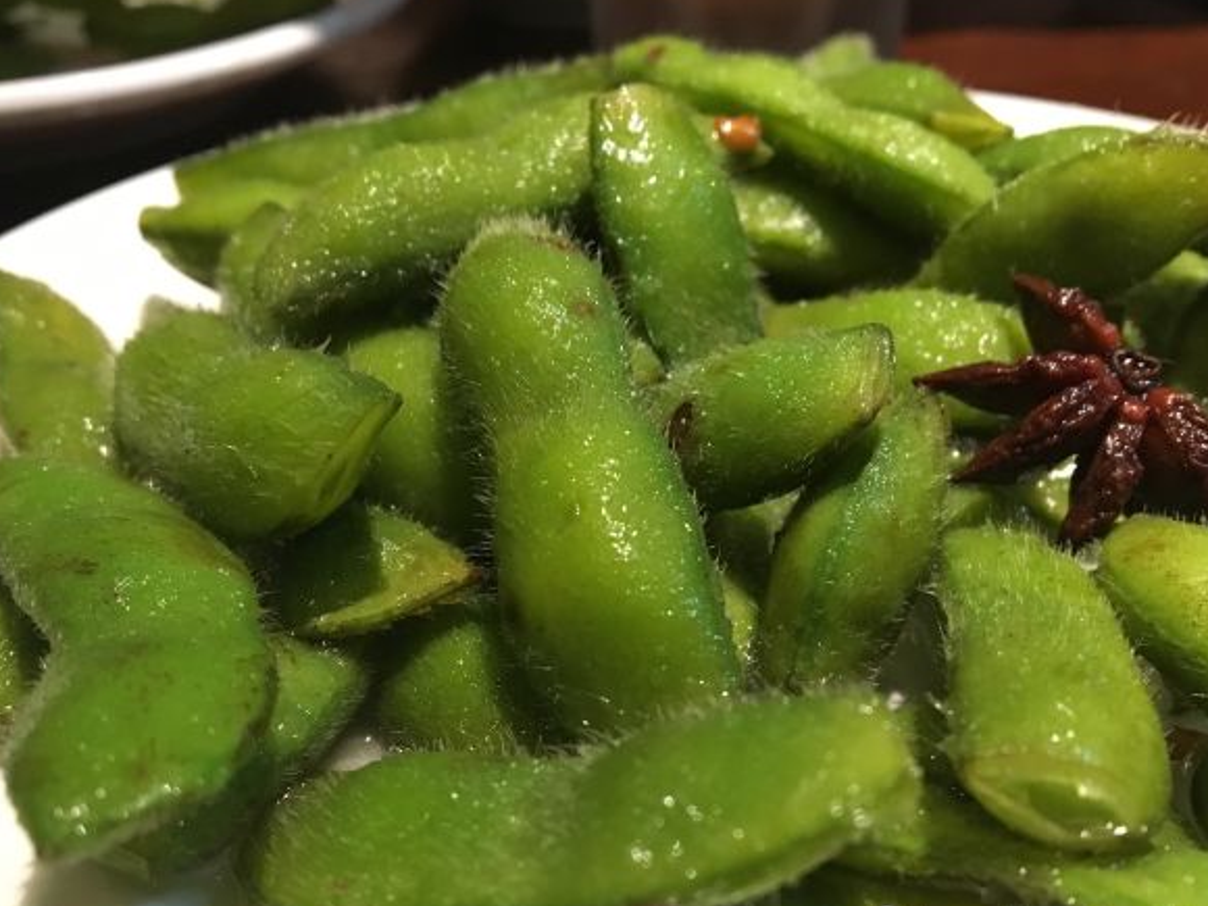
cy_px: 518
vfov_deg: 40.6
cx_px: 644
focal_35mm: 35
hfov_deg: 52.6
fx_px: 1221
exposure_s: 1/25
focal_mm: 4.15
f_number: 2.2
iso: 250
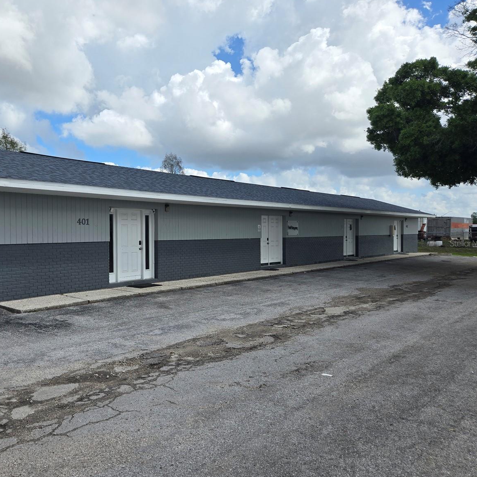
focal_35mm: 28
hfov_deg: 56.1
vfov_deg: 57.3
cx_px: 160
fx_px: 437
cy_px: 243
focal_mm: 5.4
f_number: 1.8
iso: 25
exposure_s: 1/2222
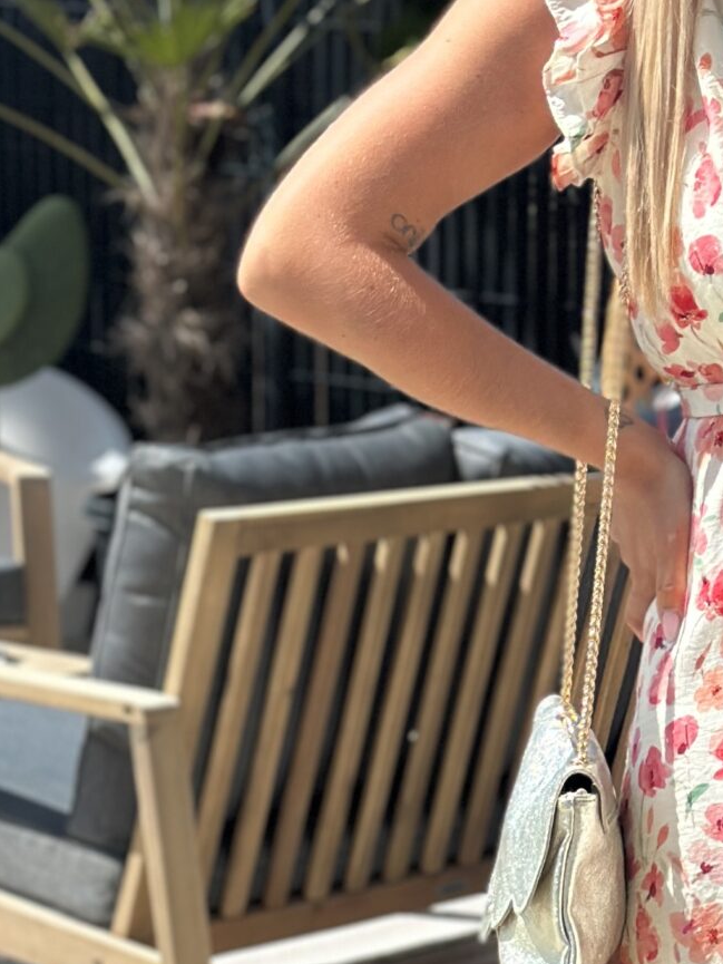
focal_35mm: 142
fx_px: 3953
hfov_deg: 10.3
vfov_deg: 13.8
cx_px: 836
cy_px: 801
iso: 100
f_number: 1.78
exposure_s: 1/5000
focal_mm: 6.86
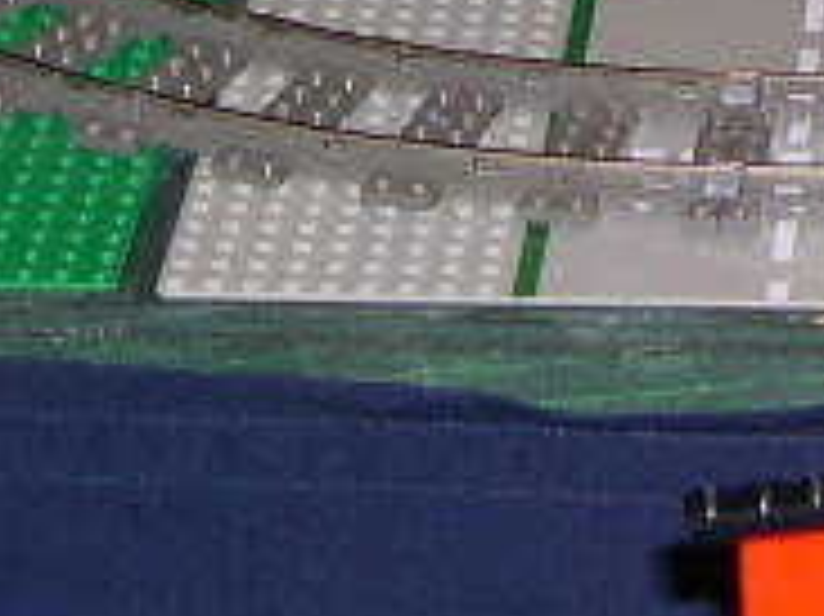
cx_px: 1148
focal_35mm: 235
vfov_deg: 6.2
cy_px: -535
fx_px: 5590
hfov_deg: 8.3
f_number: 2.9
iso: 100
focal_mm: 9
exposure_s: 1/60
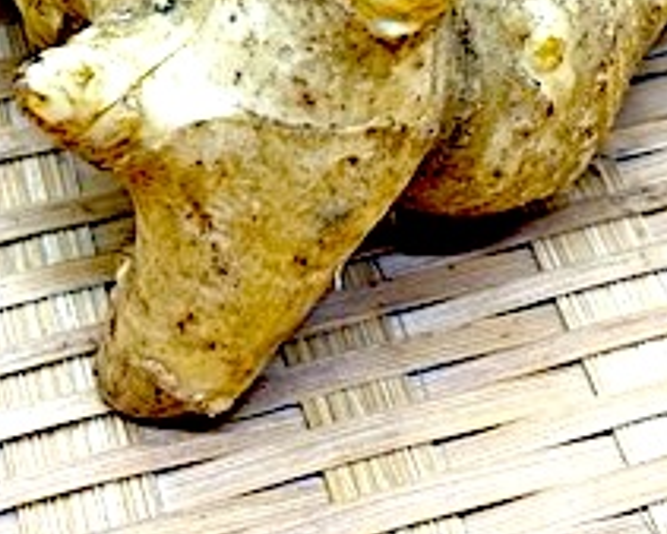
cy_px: -215
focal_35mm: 154
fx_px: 3041
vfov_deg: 9.8
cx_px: 294
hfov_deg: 12.5
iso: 50
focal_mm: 5.96
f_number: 1.6
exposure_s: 1/64
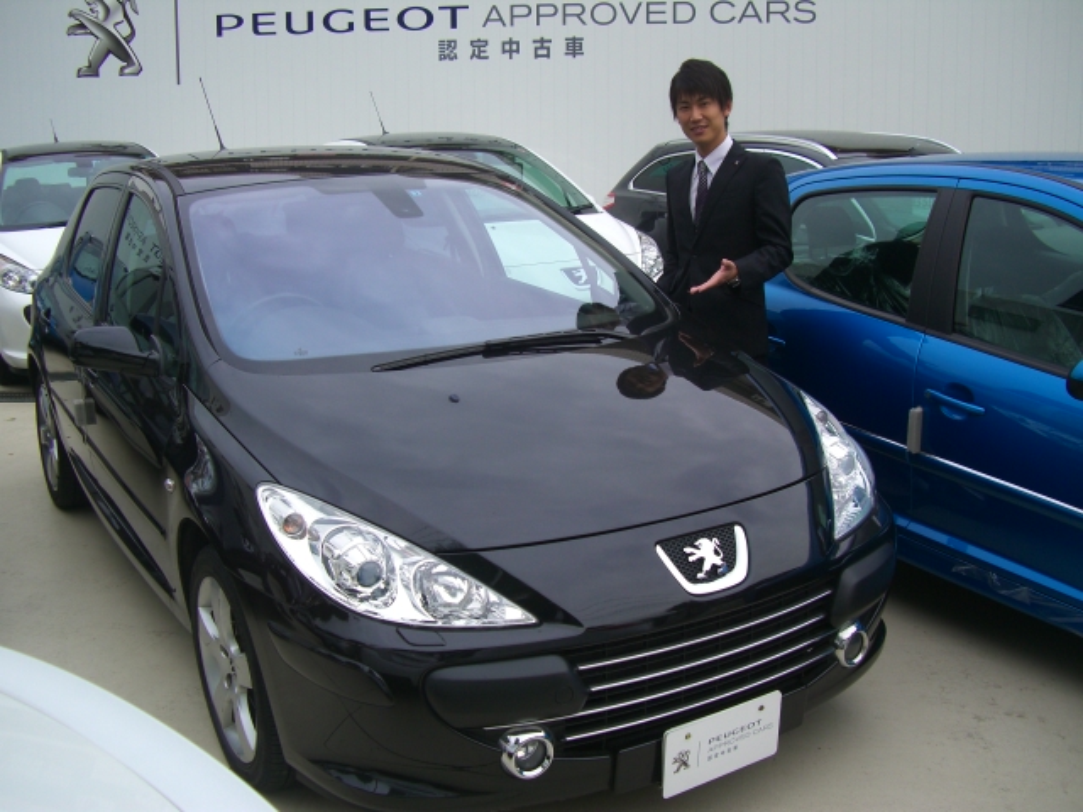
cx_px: 542
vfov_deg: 37.7
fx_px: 1189
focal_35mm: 38
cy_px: 406
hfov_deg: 49.0
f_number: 2.8
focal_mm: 7.9
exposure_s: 1/250
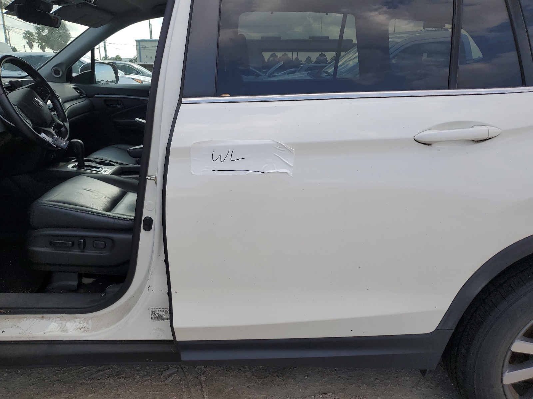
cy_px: 200
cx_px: 266
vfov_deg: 53.1
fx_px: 400
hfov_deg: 67.3
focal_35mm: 26
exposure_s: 1/1667
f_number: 1.5
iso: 50
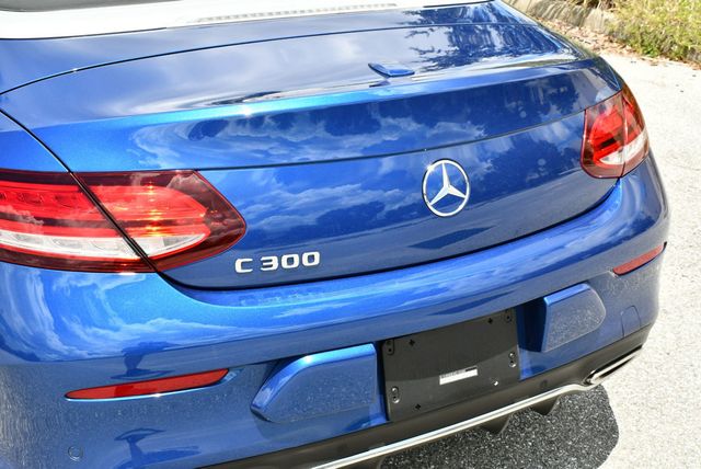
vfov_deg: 24.2
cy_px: 234
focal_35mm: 56
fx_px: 1091
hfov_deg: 35.6
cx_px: 350
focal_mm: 28
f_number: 8
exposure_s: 1/250
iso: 160
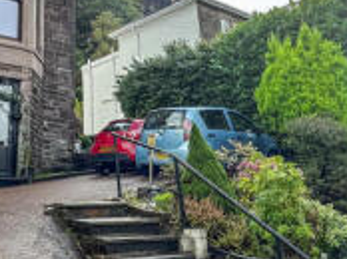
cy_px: 43
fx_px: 470
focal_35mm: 47
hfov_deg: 39.4
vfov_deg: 29.9
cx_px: 87
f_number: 2.2
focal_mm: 2.22
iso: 50
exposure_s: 1/1150
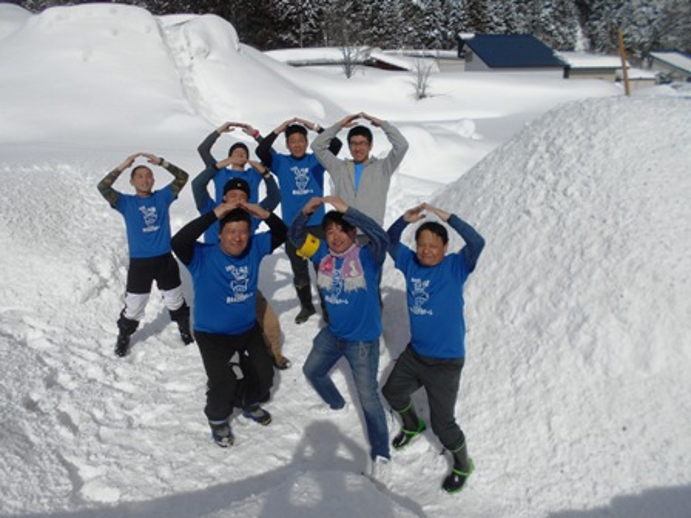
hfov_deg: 67.3
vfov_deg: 53.1
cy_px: 259
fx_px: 519
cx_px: 346
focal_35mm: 26
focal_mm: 4.6
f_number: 8
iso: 80
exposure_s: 1/800
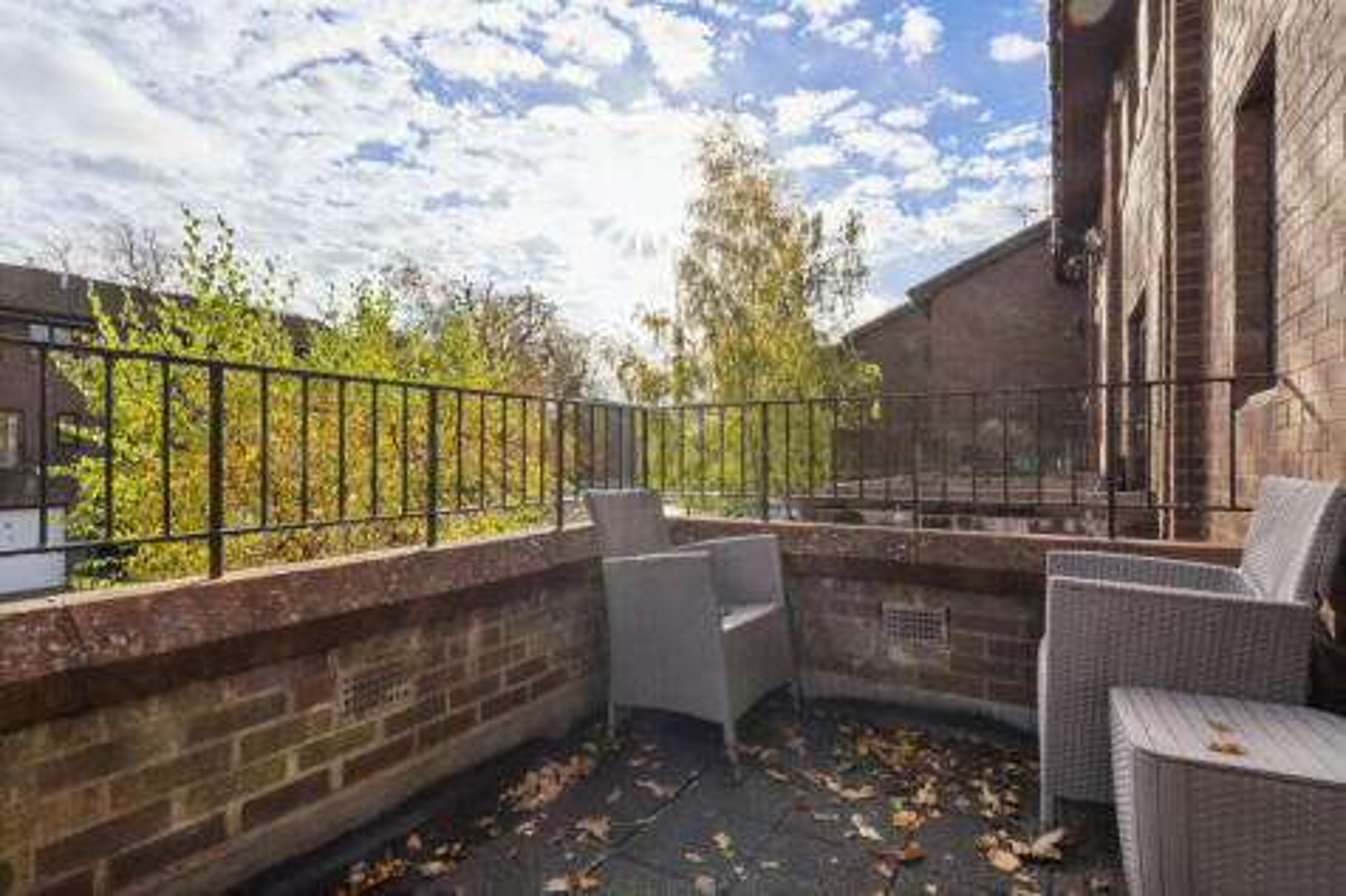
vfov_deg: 72.0
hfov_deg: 95.0
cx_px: 673
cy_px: 448
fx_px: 617
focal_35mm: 16
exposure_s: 1/100
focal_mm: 11
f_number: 16
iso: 160
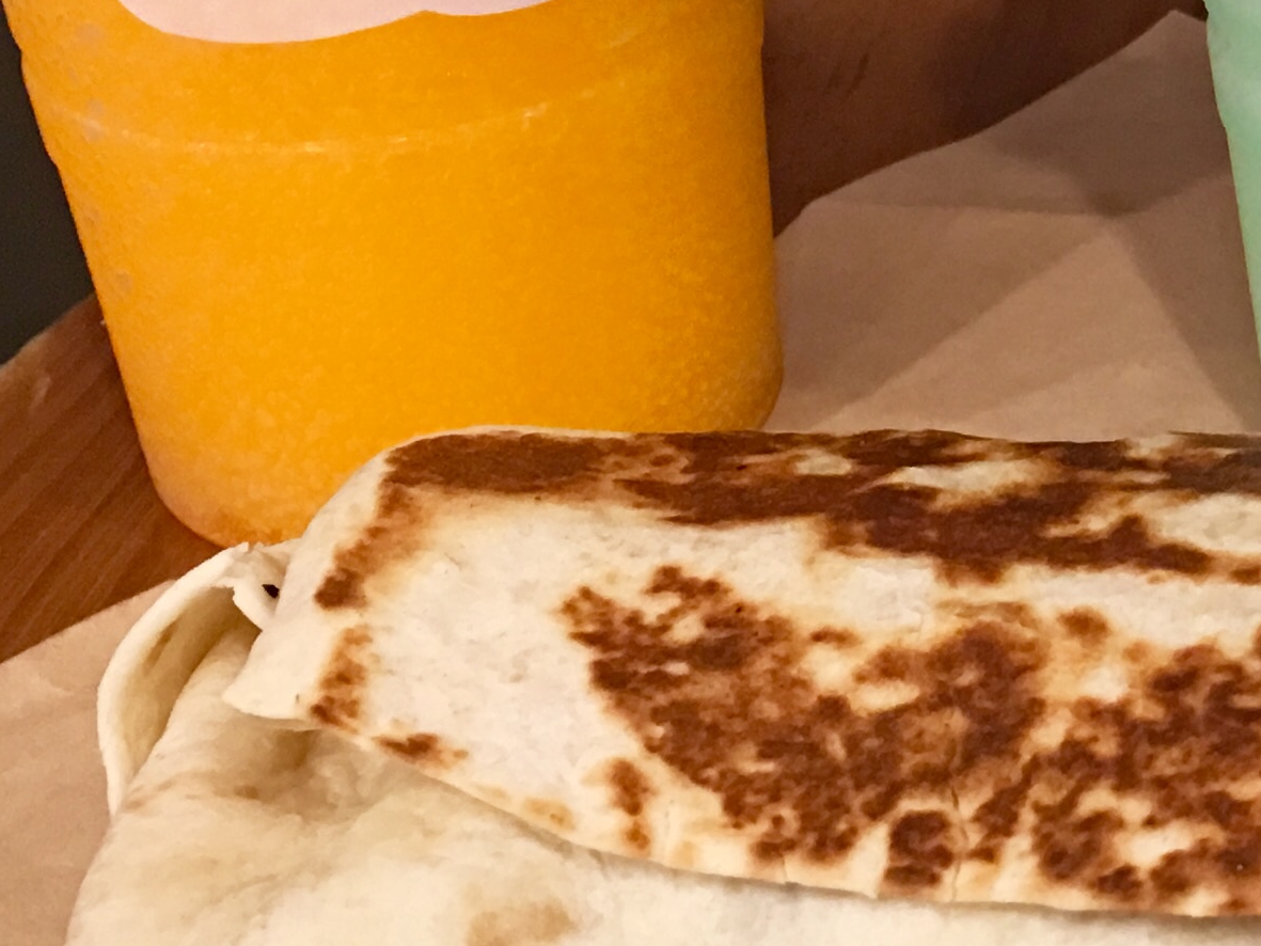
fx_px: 3607
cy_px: 85
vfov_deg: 14.8
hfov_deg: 18.5
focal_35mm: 99
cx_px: 1602
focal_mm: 4.15
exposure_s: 1/15
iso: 80
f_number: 2.2
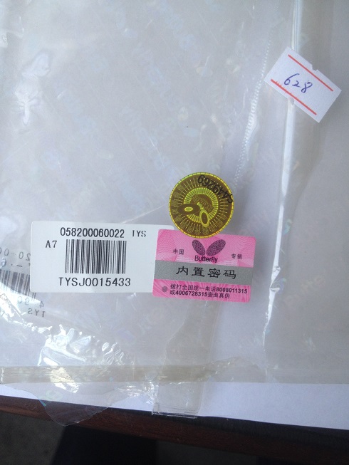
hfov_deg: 40.7
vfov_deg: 52.6
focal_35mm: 35
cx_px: 174
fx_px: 470
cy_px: 232
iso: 50
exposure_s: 1/161
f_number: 2.4
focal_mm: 4.28
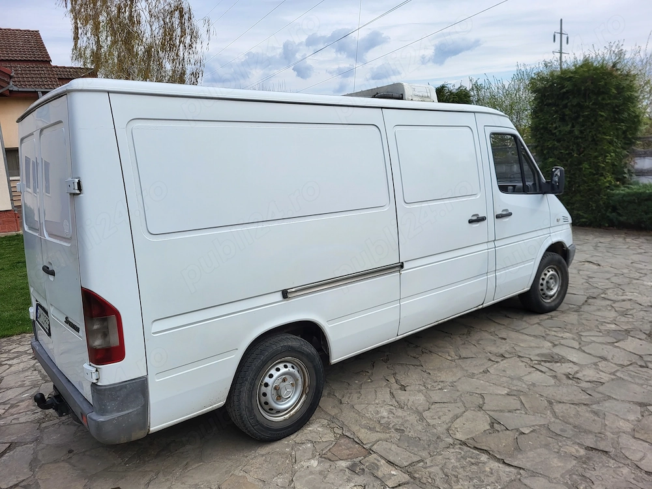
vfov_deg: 53.1
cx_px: 326
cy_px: 244
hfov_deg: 67.3
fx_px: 490
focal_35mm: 26
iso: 40
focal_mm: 5.4
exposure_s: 1/2222
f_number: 1.8
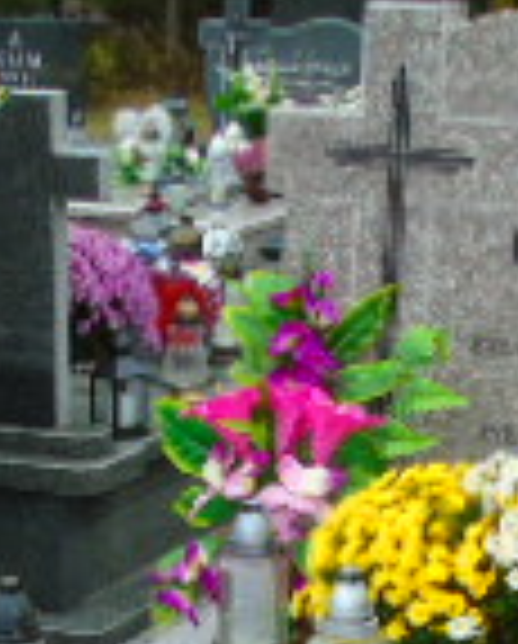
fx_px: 2082
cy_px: 950
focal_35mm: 109
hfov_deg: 14.2
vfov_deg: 16.2
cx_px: 198
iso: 80
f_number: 3.4
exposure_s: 1/60
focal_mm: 4.4
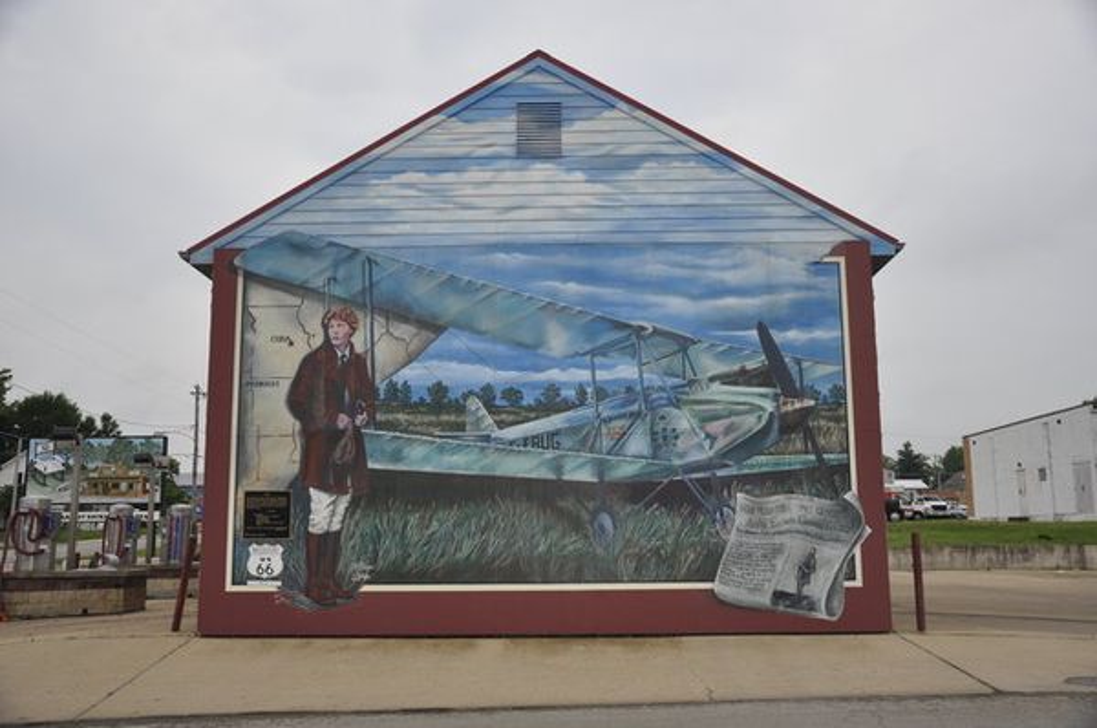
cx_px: 548
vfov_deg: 36.8
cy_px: 364
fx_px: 1095
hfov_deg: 53.2
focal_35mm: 36
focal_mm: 24
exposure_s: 1/200
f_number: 3.8
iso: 320
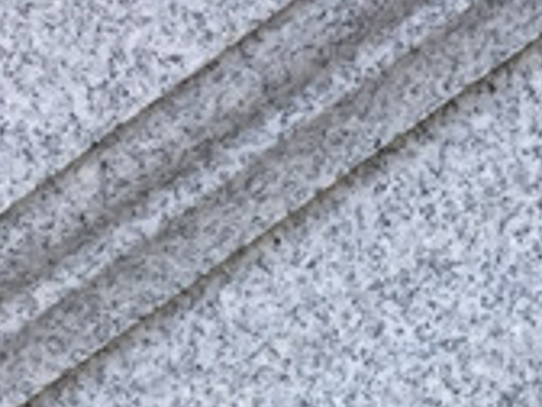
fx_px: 2599
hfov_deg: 11.3
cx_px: 874
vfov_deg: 8.0
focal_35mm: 166
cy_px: 1077
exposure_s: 1/388
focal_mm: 3.3
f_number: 2.4
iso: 25
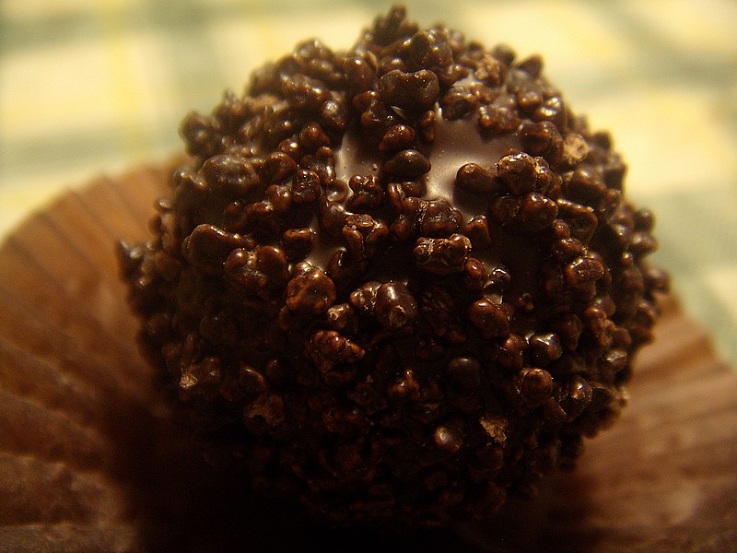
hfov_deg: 49.0
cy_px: 276
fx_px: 809
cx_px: 368
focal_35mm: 38
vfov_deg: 37.7
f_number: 3.5
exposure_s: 1/4
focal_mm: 6.4
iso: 107
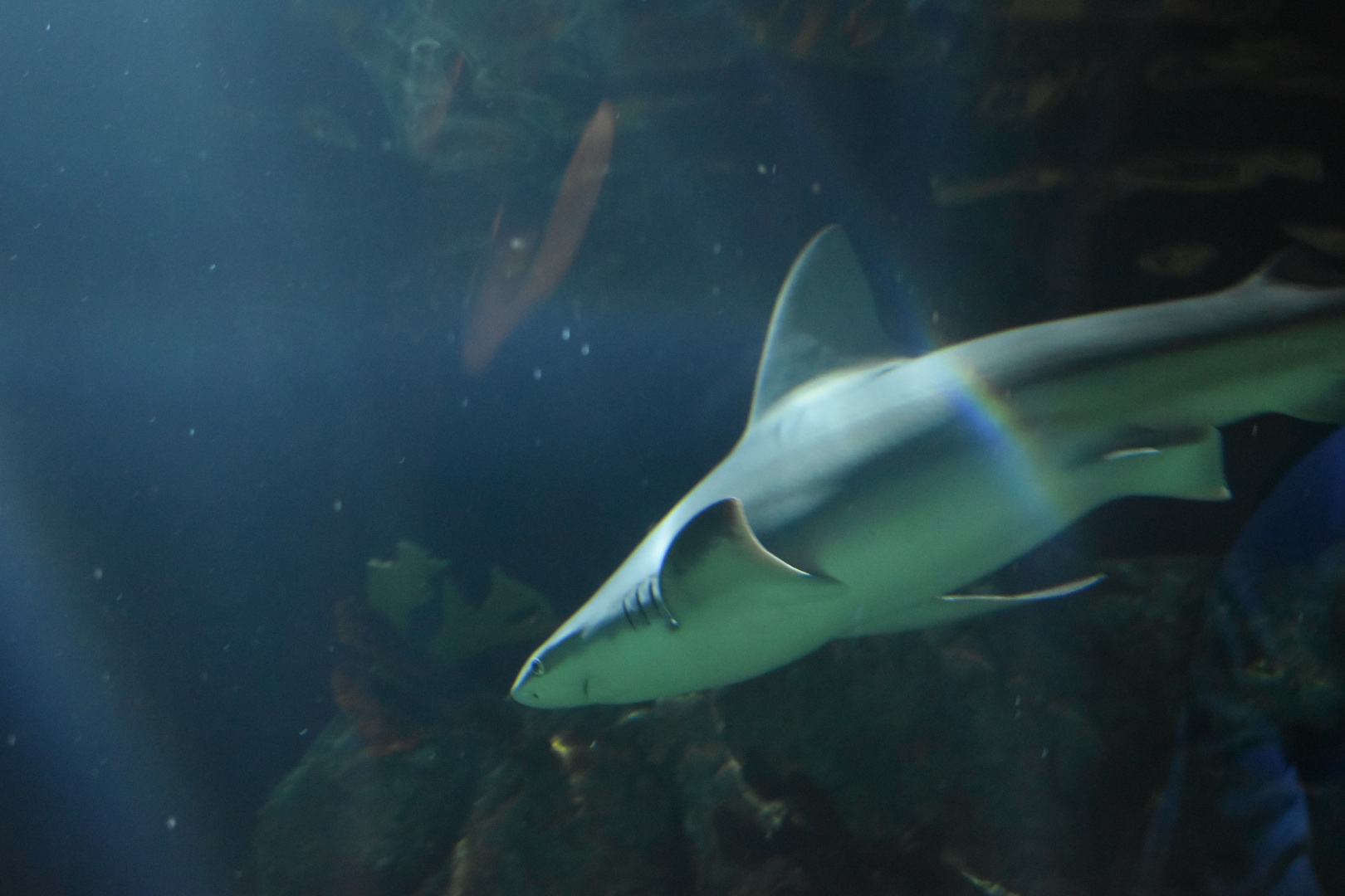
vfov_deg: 28.9
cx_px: 672
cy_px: 448
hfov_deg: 42.3
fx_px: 1737
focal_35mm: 46
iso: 3200
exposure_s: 1/40
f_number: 4.2
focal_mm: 31
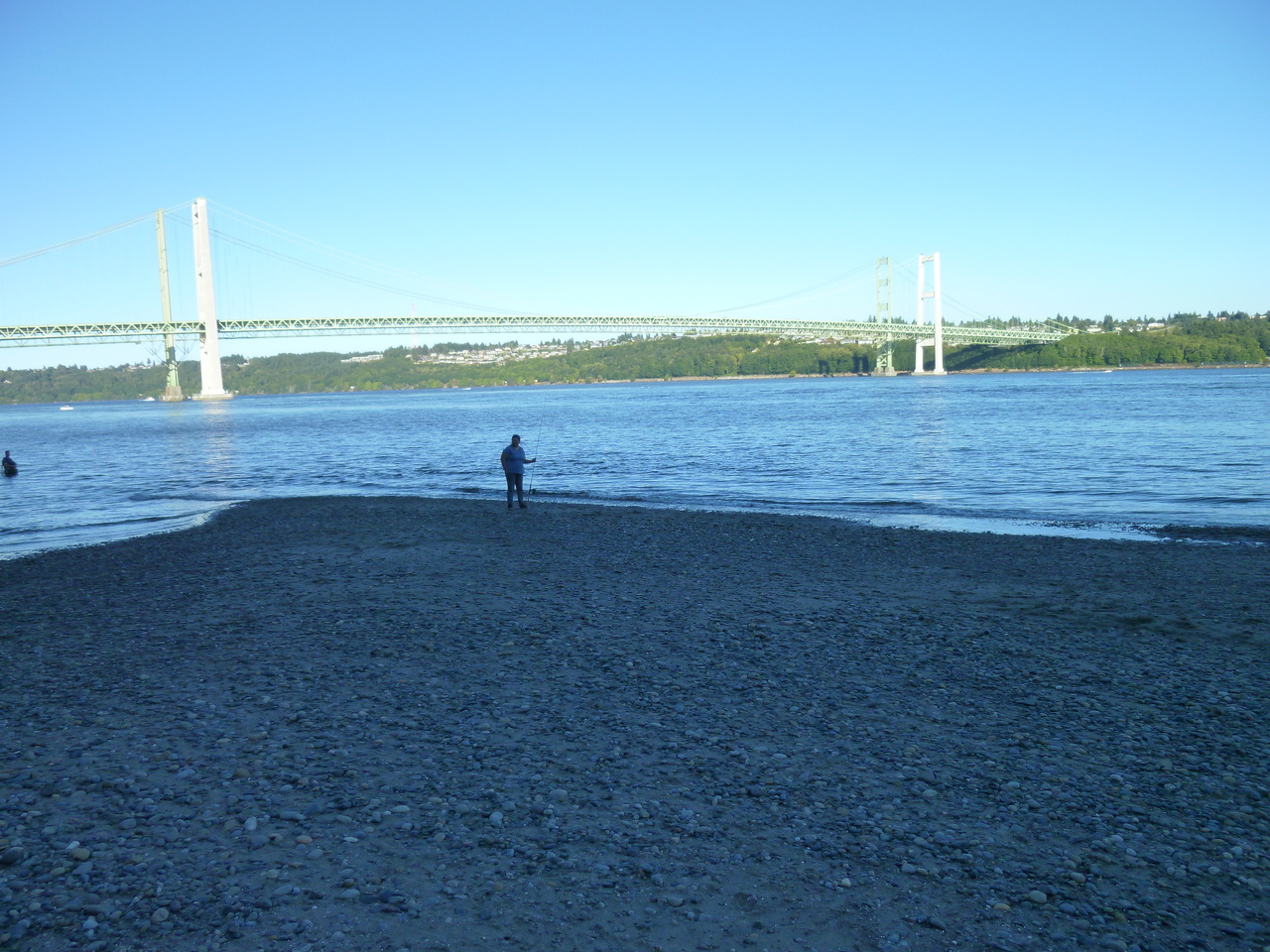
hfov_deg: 69.4
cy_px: 476
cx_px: 635
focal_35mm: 25
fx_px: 917
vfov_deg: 54.9
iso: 125
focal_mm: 4.5
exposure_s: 1/400
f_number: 3.3
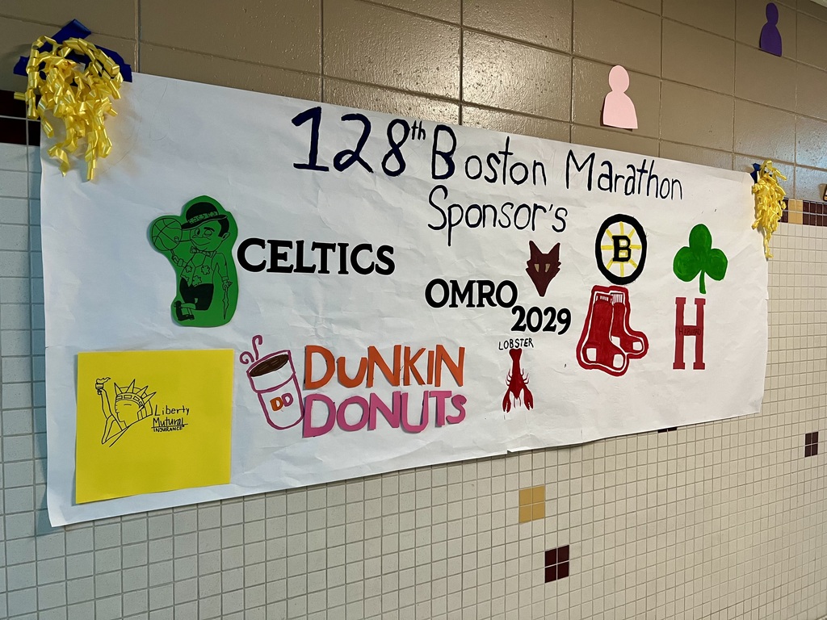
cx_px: 414
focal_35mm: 26
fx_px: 621
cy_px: 310
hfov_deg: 67.3
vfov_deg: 53.1
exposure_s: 1/60
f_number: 1.5
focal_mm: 5.7
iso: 160
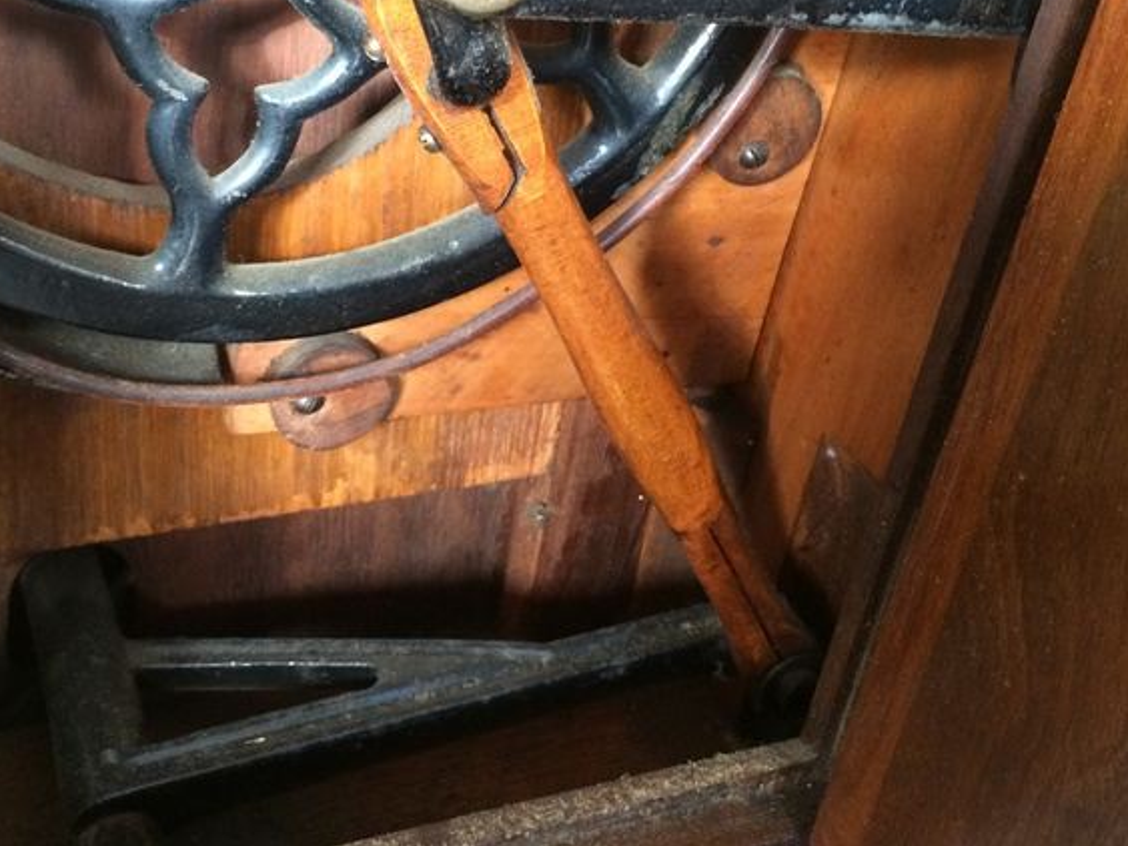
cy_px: 306
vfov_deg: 30.1
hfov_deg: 39.4
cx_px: 435
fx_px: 1564
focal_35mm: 48
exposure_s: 1/20
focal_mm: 4.12
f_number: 2.2
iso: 320
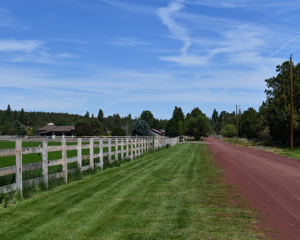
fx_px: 586
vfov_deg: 23.1
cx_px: 50
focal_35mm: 66
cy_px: 124
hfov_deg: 28.0
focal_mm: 28
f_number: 10
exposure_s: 1/400
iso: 100
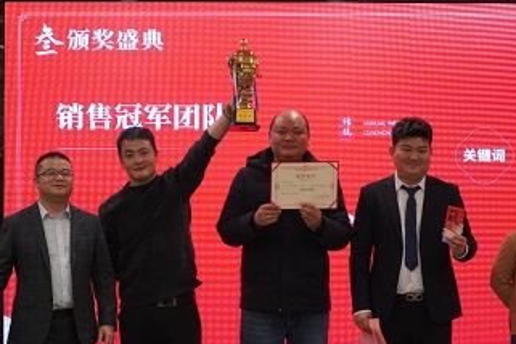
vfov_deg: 13.9
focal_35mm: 98
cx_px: 270
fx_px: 1405
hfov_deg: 20.8
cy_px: 228
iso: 2500
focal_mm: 70
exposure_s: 1/160
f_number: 5.6
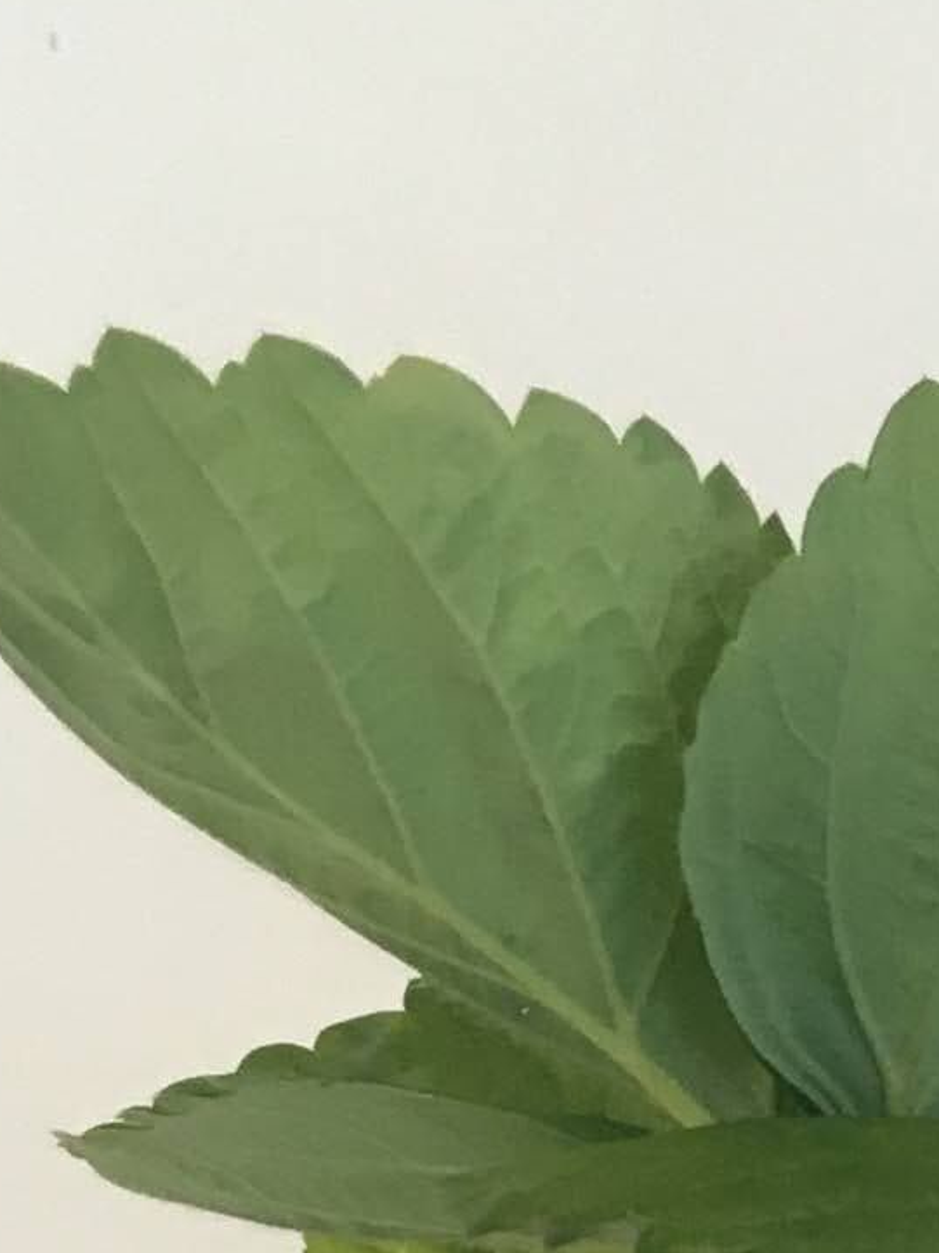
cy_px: 2645
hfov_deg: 8.7
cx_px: 1821
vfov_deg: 10.9
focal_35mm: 162
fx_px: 5863
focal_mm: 4.15
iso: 80
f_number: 2.2
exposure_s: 1/33
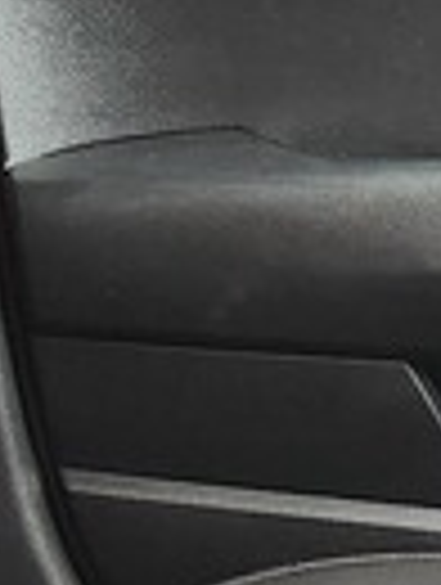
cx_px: 531
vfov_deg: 10.3
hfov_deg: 8.1
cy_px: 1022
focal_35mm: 181
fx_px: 3065
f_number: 1.8
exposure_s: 1/100
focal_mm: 5.4
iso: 320
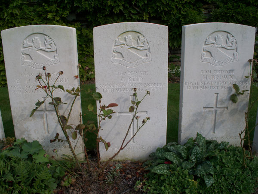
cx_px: 129
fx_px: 268
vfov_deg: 39.7
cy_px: 97
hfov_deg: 51.4
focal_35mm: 36
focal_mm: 7.54
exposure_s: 1/400
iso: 64
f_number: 5
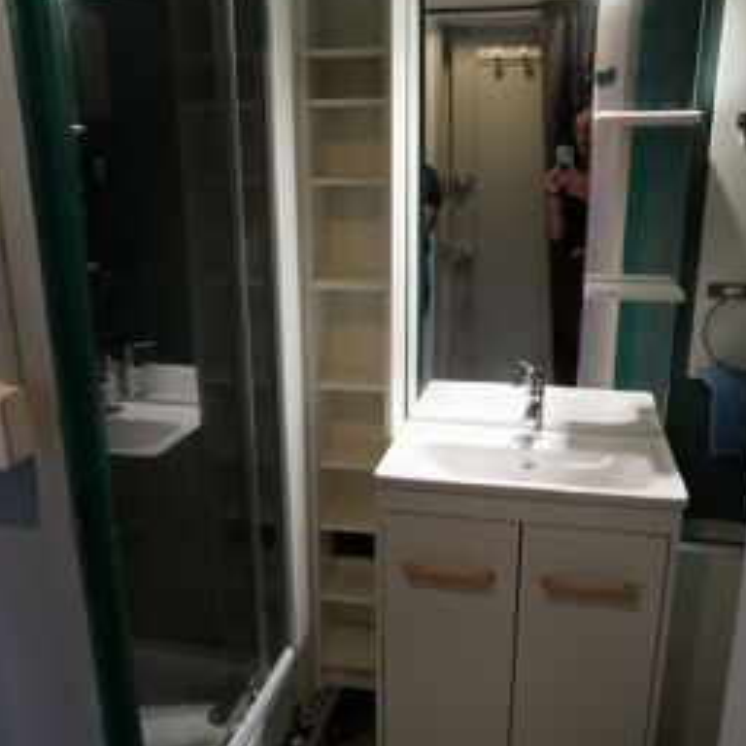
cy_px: 395
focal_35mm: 31
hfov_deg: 52.5
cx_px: 390
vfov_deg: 52.5
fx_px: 756
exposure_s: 1/33.3
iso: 320
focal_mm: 2.26
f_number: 2.2
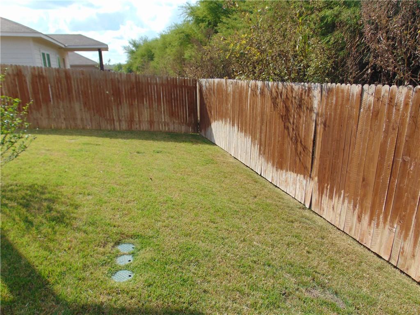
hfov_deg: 69.4
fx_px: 303
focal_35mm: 25
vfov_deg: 54.9
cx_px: 210
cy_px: 158
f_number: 7.7
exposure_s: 1/200
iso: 80
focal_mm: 4.5
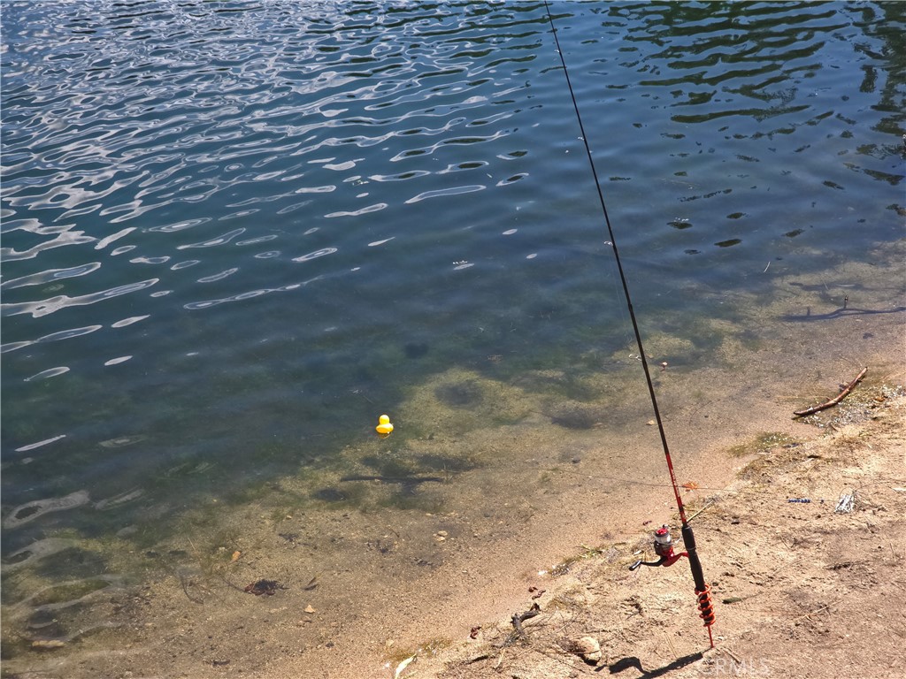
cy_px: 340
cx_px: 453
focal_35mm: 69
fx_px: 1806
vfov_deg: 21.3
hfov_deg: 28.2
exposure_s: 1/886
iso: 50
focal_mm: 7.9
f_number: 2.4
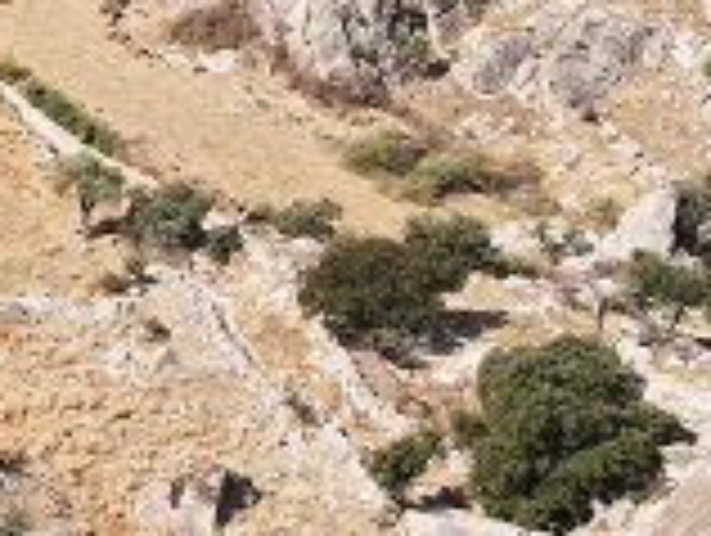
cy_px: -68
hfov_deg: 17.9
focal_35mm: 91
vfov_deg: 15.8
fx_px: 1872
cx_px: -504
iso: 100
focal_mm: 4.5
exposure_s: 1/500
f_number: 2.8
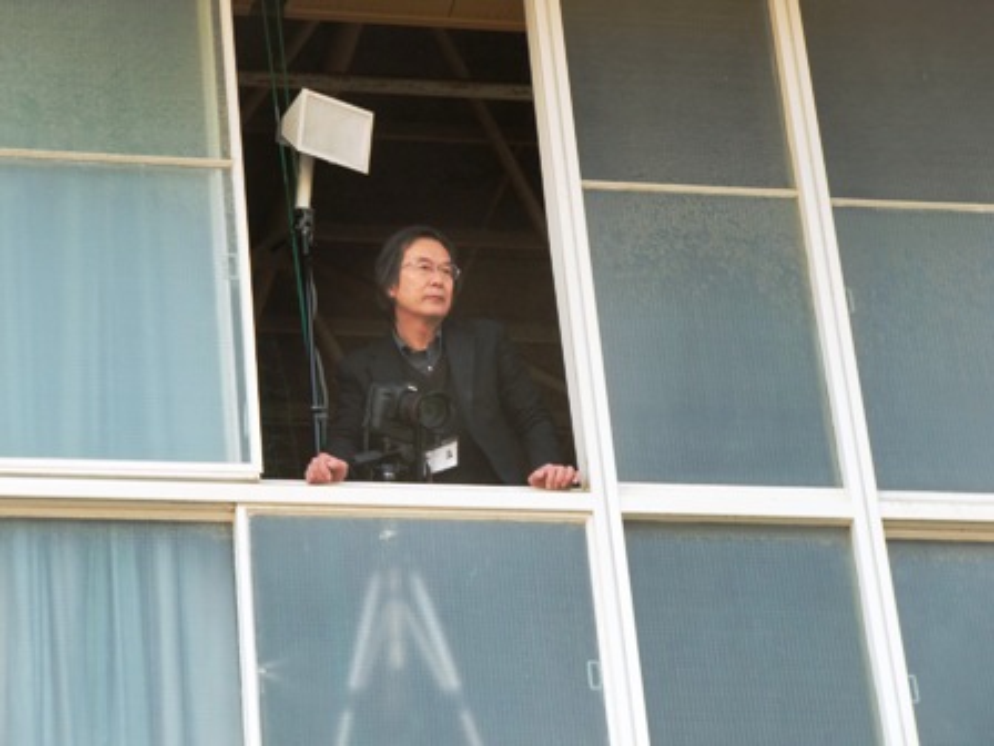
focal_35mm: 123
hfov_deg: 16.0
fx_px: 3532
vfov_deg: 12.0
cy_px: 373
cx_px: 497
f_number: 5.2
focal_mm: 22
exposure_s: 1/60
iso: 64
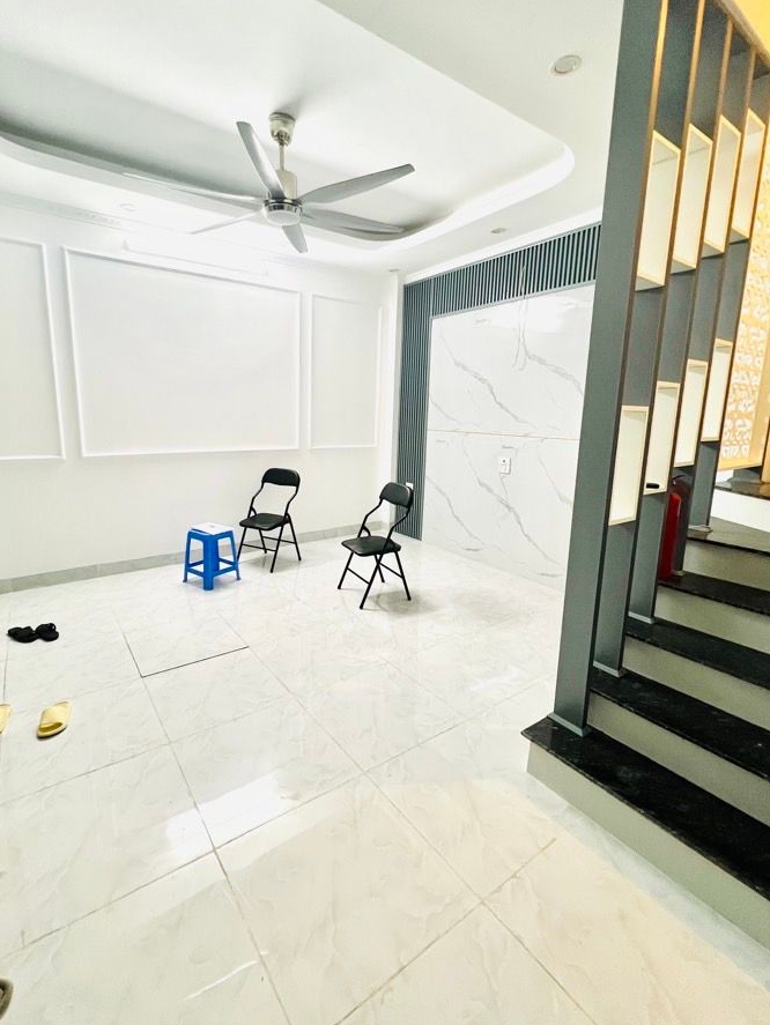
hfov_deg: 81.6
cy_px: 495
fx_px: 445
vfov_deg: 98.1
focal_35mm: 15
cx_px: 353
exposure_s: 1/90
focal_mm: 1.57
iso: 250
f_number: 1.8
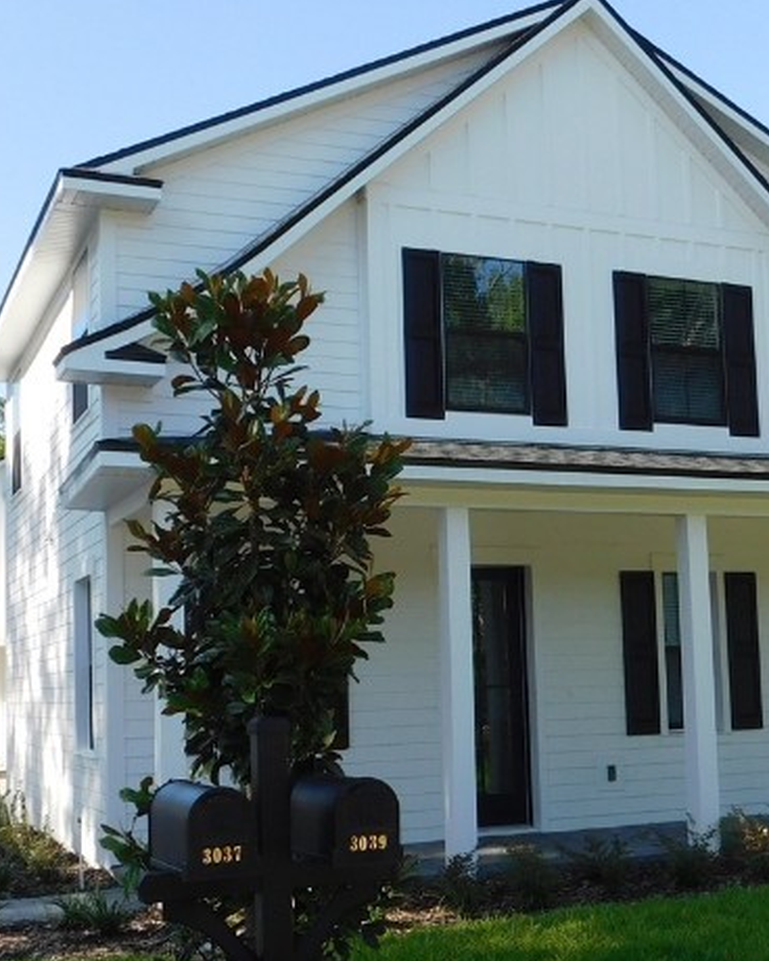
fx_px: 1422
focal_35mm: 50
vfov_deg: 37.3
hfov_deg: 30.2
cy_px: 552
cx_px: 458
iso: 125
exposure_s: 1/800
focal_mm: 4
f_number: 3
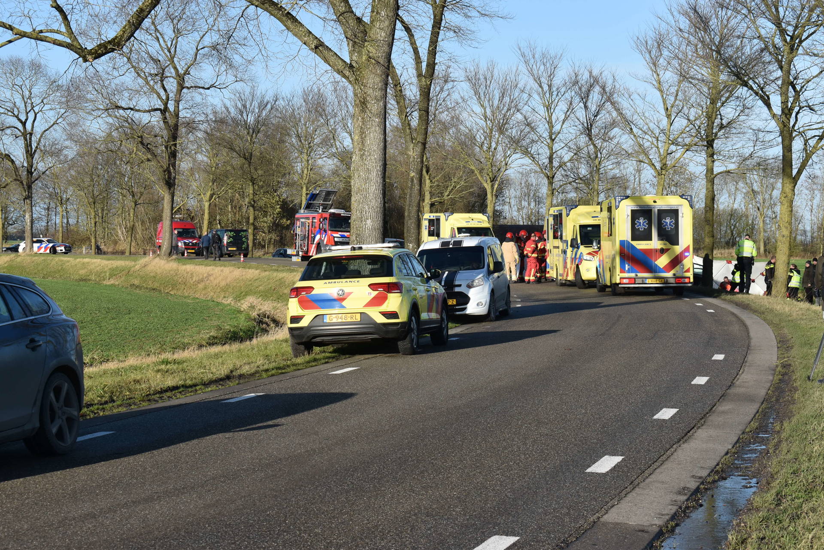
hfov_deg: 24.6
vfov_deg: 16.6
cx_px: 412
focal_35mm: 82
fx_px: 1889
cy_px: 275
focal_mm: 55
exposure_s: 1/320
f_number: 9
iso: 200
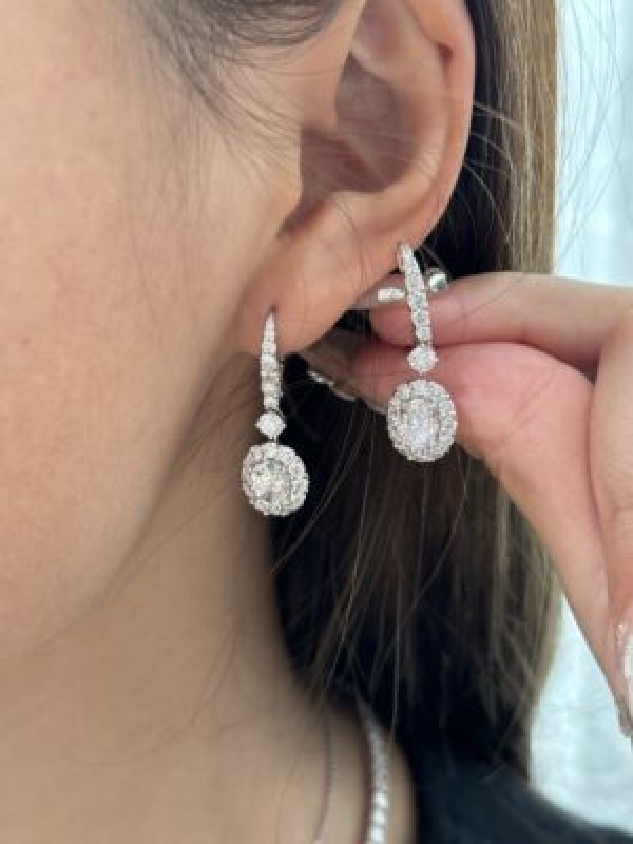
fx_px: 1268
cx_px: 316
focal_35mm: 52
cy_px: 422
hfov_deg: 28.0
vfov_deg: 36.8
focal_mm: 5.96
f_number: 1.6
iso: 80
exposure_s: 1/60
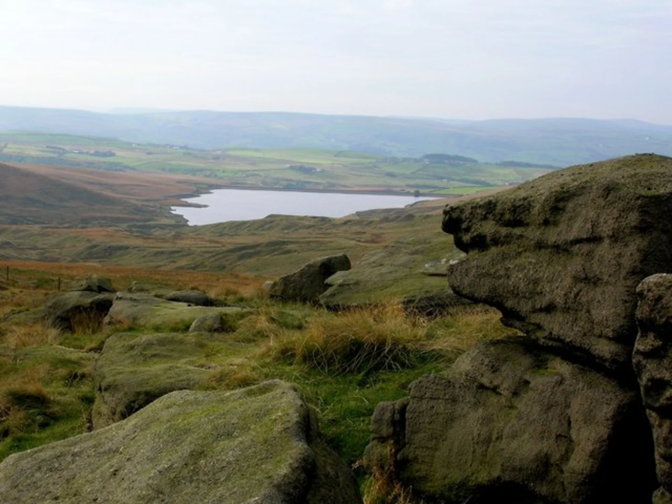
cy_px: 252
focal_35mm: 66
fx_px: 1281
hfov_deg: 29.4
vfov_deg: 22.3
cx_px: 336
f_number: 6.4
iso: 50
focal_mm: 11
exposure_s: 1/120
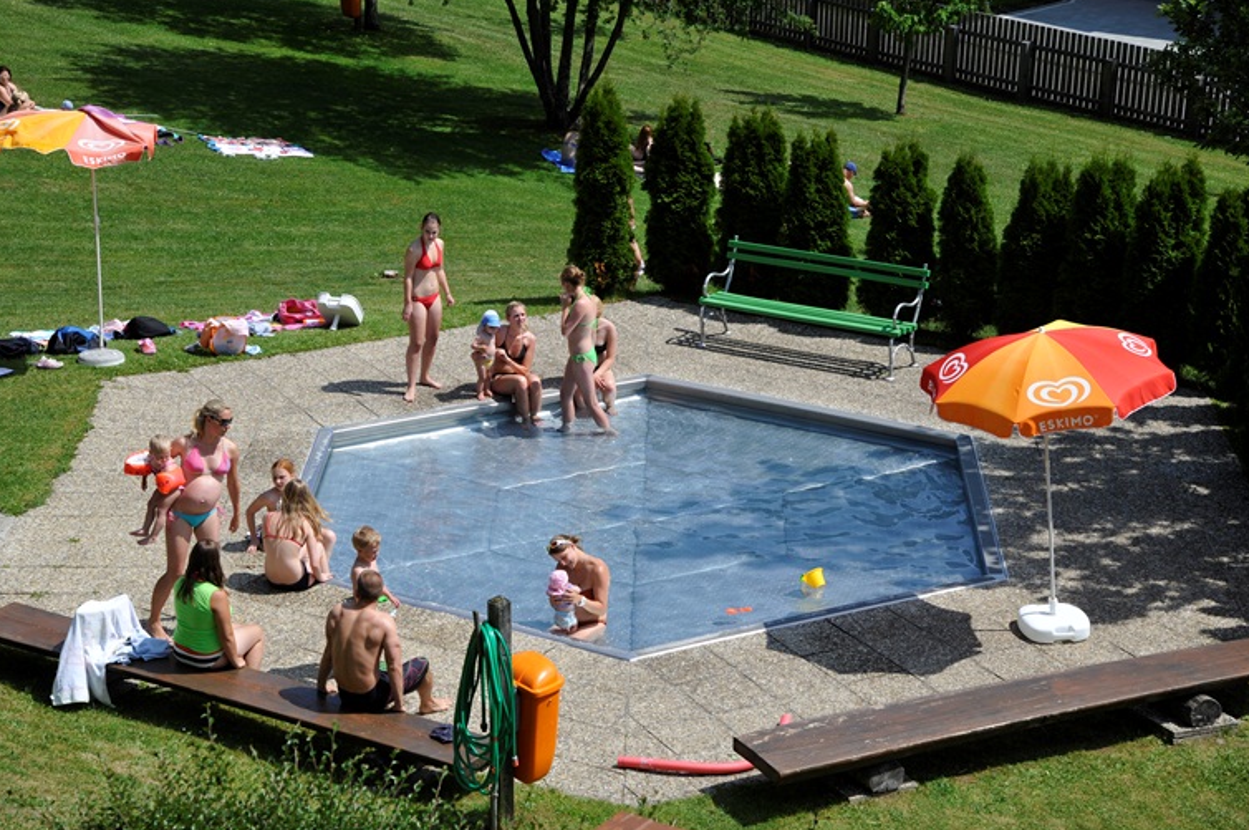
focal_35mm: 87
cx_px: 598
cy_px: 406
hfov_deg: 23.4
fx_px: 3015
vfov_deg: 15.7
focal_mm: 82
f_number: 10
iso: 200
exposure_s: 1/320
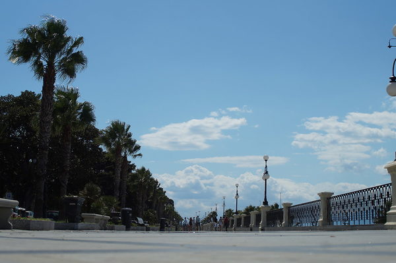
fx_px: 577
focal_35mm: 52
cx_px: 198
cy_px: 132
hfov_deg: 37.9
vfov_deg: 25.7
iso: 100
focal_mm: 35
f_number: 5.6
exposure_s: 1/1250
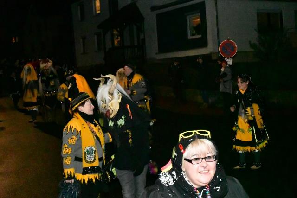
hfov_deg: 41.1
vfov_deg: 28.1
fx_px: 396
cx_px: 148
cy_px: 99
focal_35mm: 48
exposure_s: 1/60
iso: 51200
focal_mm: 32
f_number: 11
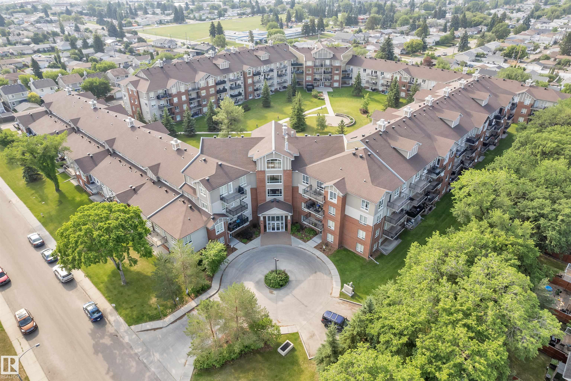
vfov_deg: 57.2
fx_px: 349
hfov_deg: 78.6
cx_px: 286
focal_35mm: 22
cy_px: 190
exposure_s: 1/500
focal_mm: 8.38
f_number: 2.8
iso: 100
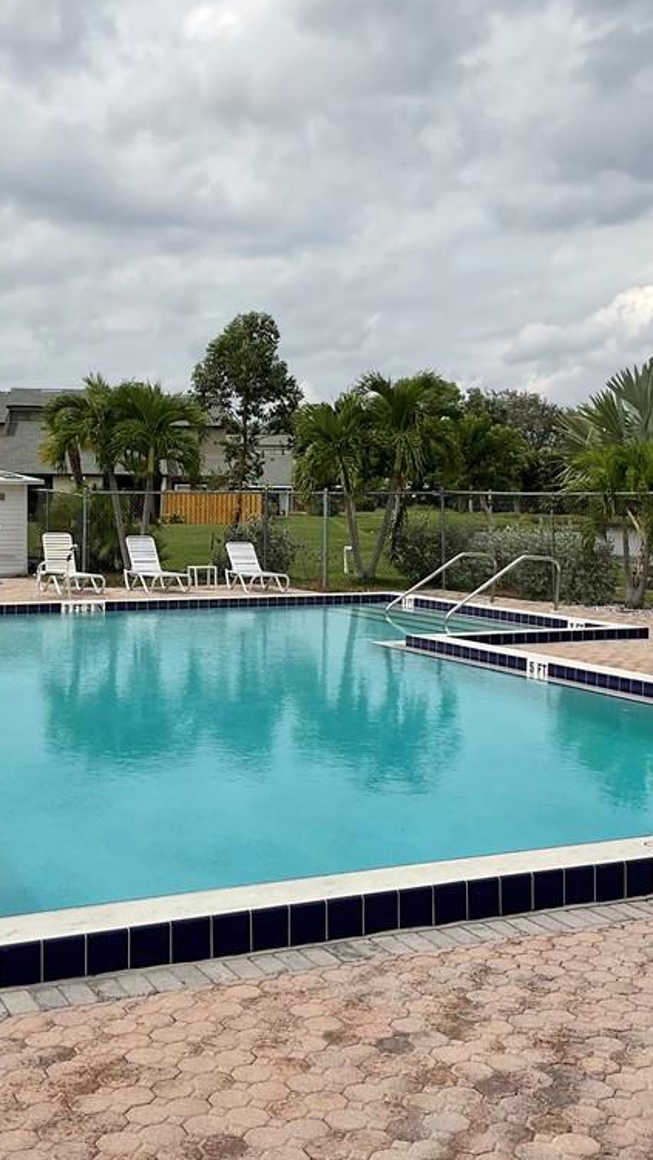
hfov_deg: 27.6
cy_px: 574
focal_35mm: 43
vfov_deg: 47.4
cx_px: 258
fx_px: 1324
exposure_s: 1/3322
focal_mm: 3
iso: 16
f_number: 1.8
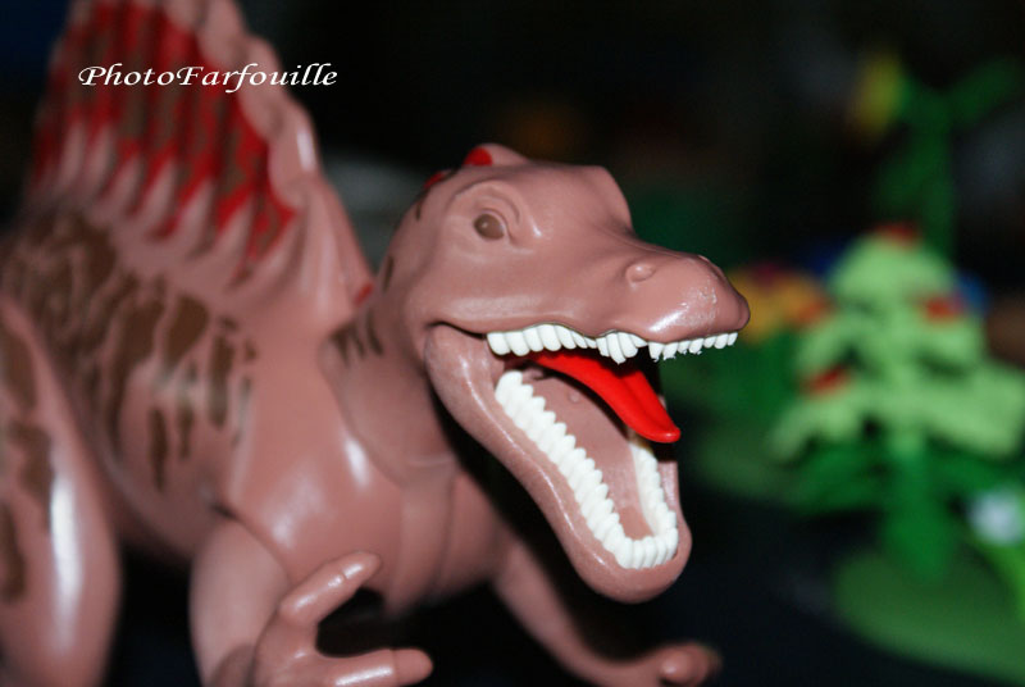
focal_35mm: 90
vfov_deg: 15.2
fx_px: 2566
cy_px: 344
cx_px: 512
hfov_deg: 22.6
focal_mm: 60
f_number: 5.6
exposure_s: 1/100
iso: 400
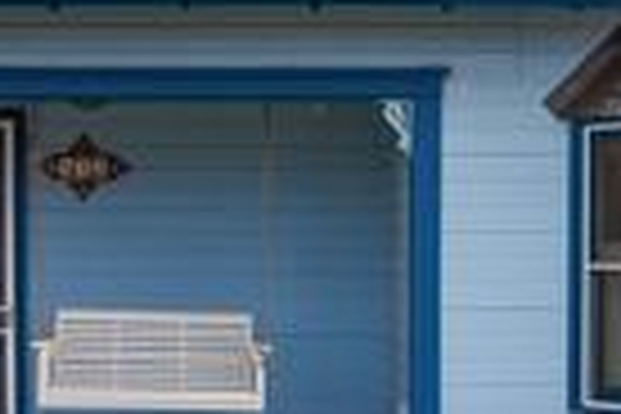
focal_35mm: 93
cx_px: 333
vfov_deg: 14.7
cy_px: 259
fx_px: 1604
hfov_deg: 21.9
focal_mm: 25
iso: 100
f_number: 7.1
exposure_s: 1/800
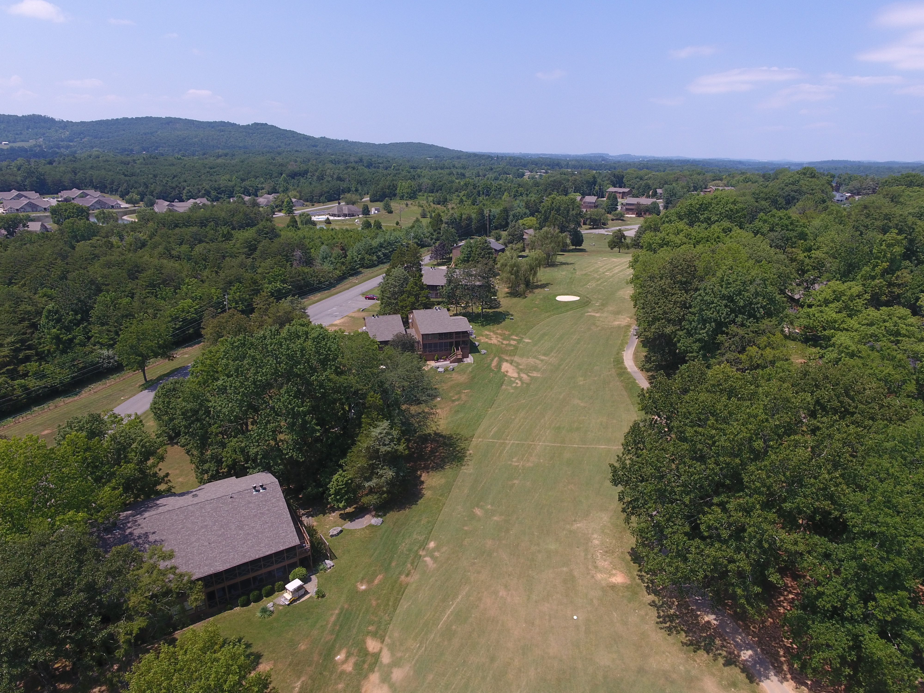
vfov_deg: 66.0
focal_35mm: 20
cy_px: 346
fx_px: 534
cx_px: 462
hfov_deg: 81.7
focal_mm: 3.61
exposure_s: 1/732
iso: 100
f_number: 2.8
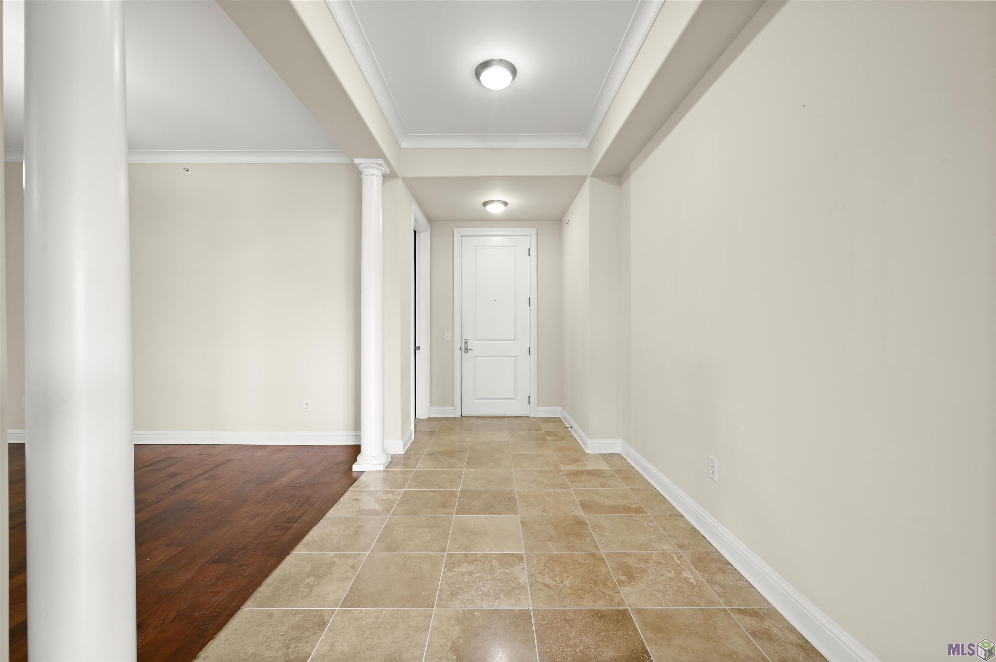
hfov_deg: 104.3
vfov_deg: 81.1
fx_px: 387
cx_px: 498
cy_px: 331
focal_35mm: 14
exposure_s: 1/3
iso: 200
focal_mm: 14
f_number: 10
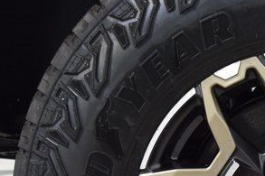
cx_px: 298
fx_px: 927
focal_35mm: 126
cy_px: 205
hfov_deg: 15.8
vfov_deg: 10.7
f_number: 6.3
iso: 1100
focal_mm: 24
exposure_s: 1/15
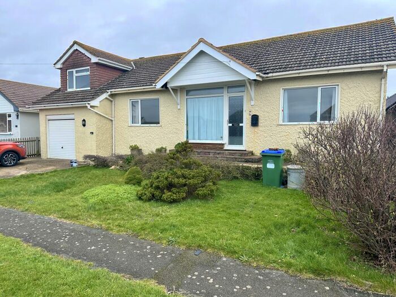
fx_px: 275
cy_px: 148
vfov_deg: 56.8
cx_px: 198
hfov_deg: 71.6
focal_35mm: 24
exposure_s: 1/2203
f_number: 1.78
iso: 80
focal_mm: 6.86
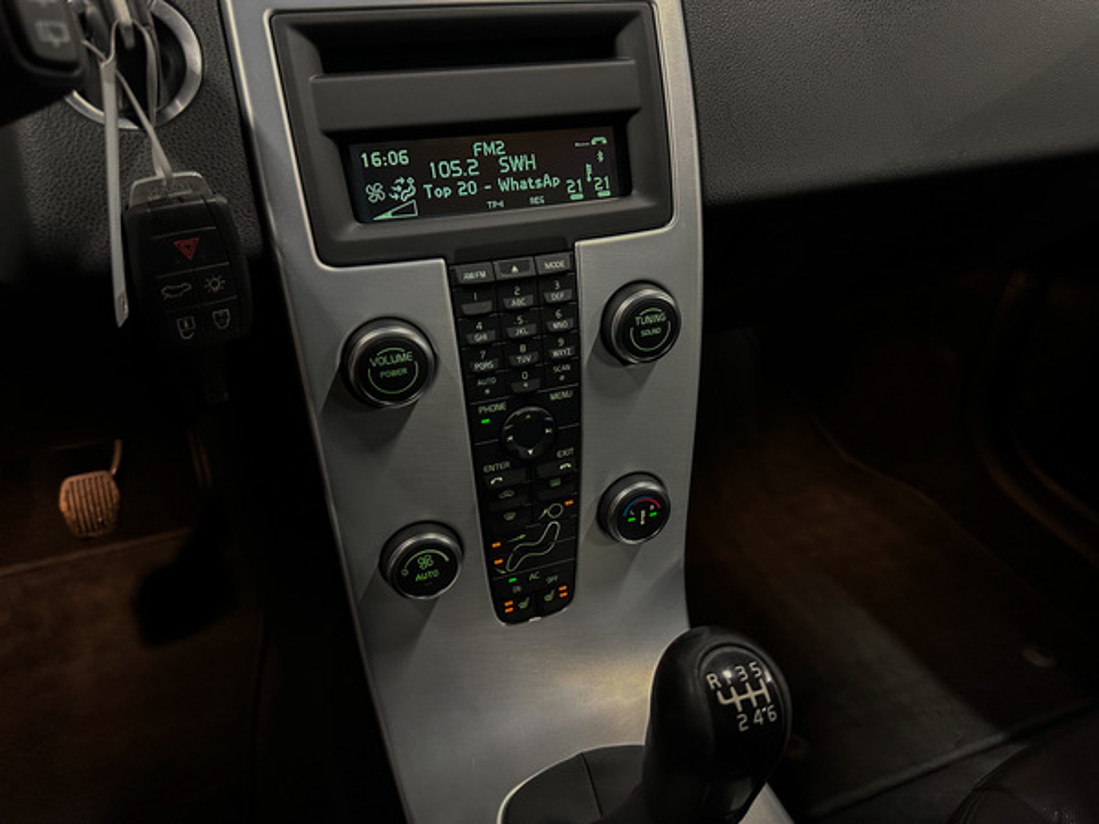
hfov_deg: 71.6
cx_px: 550
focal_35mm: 24
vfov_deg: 56.8
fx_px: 762
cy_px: 412
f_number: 1.78
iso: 640
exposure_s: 1/50
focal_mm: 6.86
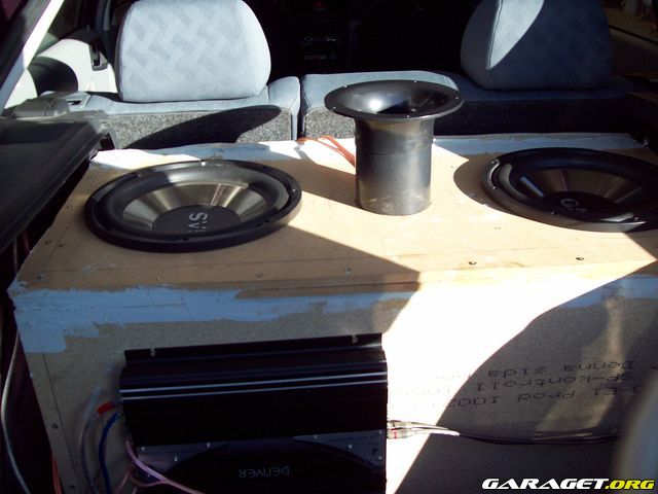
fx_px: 684
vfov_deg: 39.7
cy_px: 247
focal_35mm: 36
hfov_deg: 51.4
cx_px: 329
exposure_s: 1/267
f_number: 2.7
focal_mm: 6
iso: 80
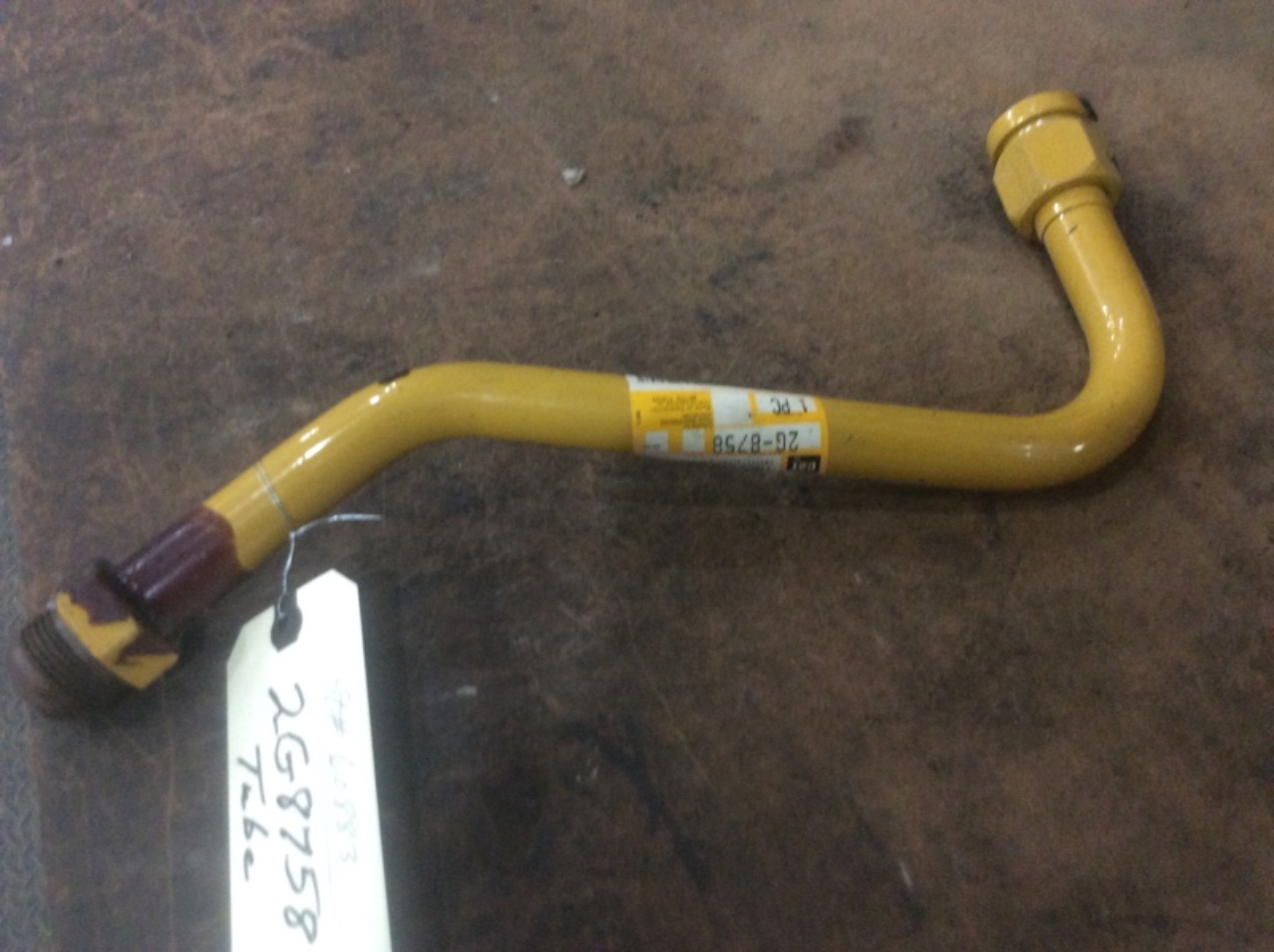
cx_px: 637
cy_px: 476
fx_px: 1176
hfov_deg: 56.9
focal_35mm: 32
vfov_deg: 44.1
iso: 250
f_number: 2.4
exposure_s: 1/24
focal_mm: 3.3
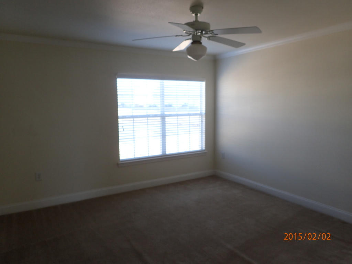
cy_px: 132
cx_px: 176
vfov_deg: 54.9
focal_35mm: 25
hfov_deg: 69.4
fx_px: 254
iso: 125
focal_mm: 4.5
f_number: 2.8
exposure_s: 1/60
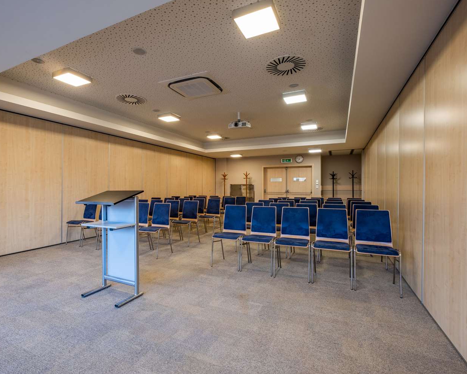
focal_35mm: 17
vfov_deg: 77.0
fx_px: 235
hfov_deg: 89.5
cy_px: 186
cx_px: 217
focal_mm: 10
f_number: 11
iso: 100
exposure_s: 1
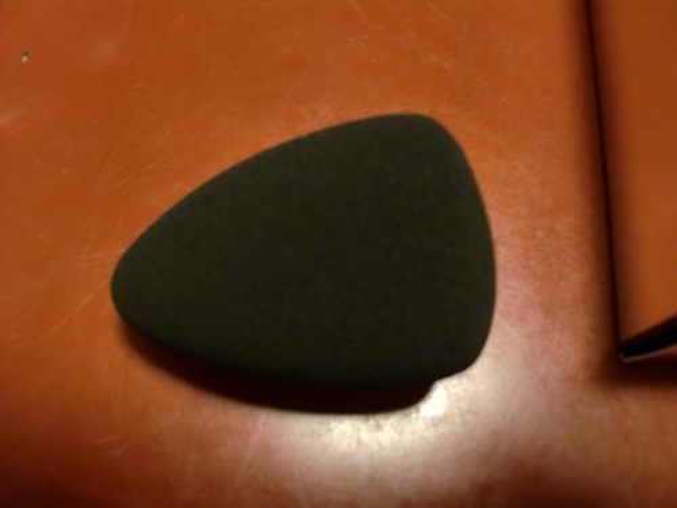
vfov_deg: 40.7
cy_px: 254
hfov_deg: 52.6
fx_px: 685
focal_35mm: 35
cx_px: 338
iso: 400
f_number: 3.1
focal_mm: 6.3
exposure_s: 1/25
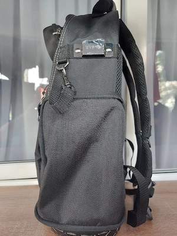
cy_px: 118
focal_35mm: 24
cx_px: 88
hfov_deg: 56.8
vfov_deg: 71.6
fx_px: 164
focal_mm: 5.23
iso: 500
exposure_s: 1/33
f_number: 1.8
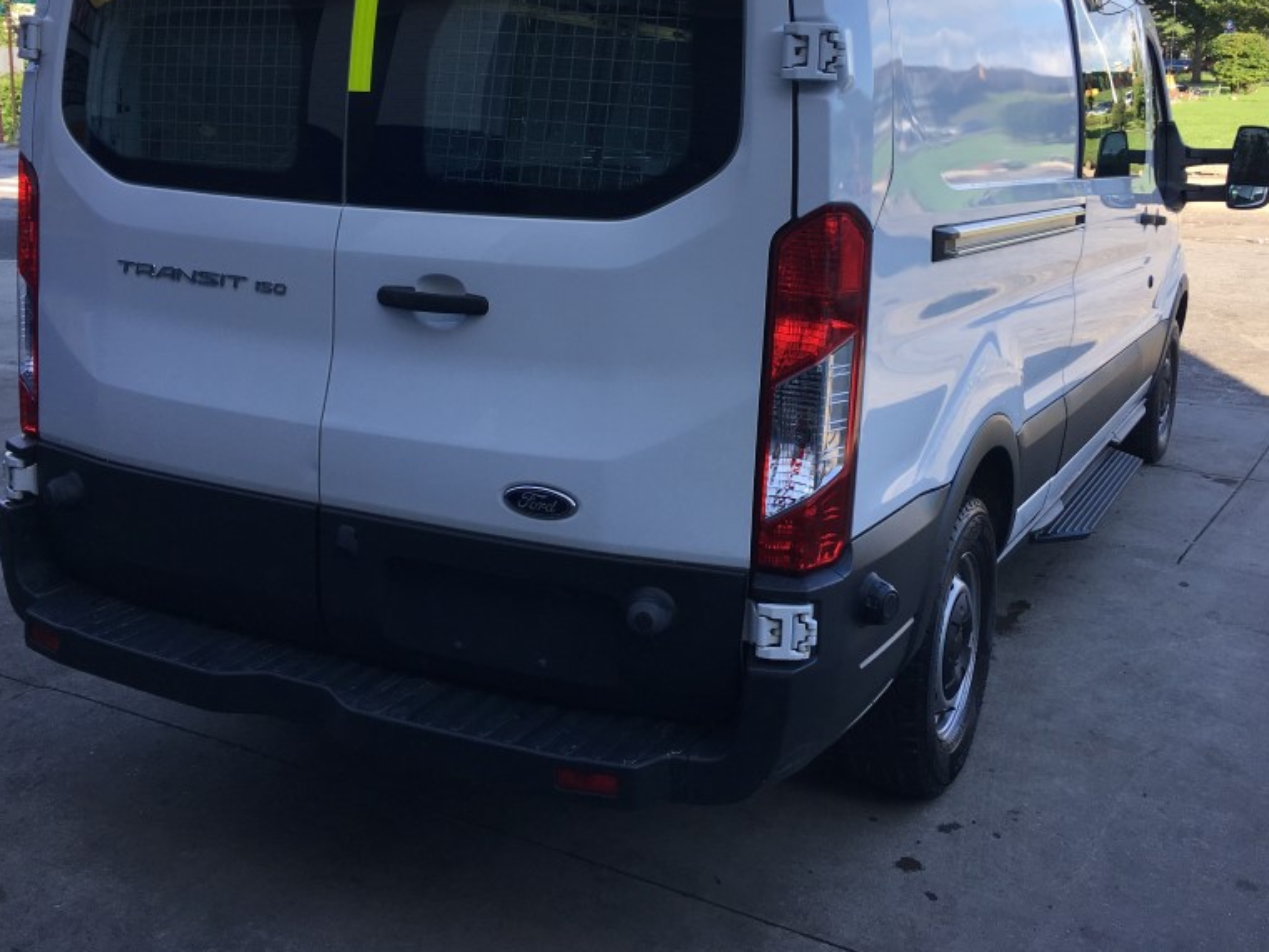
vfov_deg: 36.5
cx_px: 632
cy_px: 328
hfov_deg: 47.9
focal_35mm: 39
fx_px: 1430
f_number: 2.2
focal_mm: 4.15
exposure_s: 1/384
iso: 25
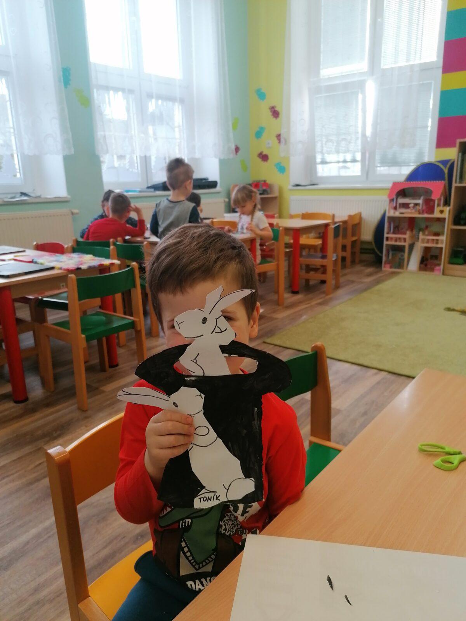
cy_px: 310
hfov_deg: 51.4
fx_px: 485
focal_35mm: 27
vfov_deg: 65.3
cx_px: 233
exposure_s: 1/100
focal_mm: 4.75
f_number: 1.8
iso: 100
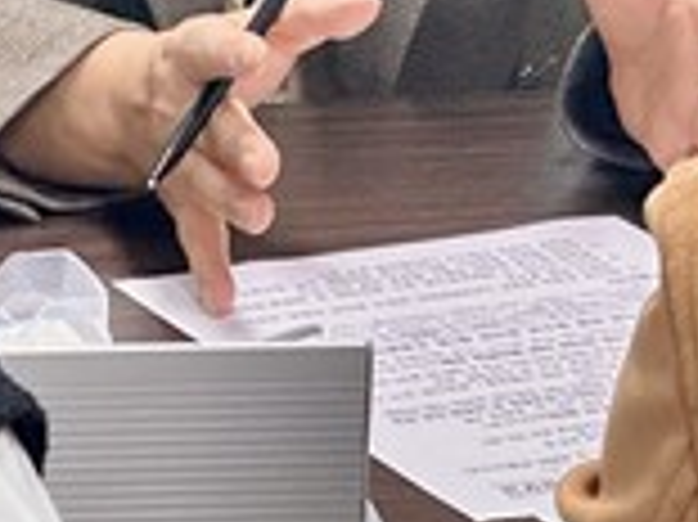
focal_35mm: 298
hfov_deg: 6.7
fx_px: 6004
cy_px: -464
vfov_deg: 4.9
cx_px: 311
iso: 250
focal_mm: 9
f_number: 2.8
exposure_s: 1/60
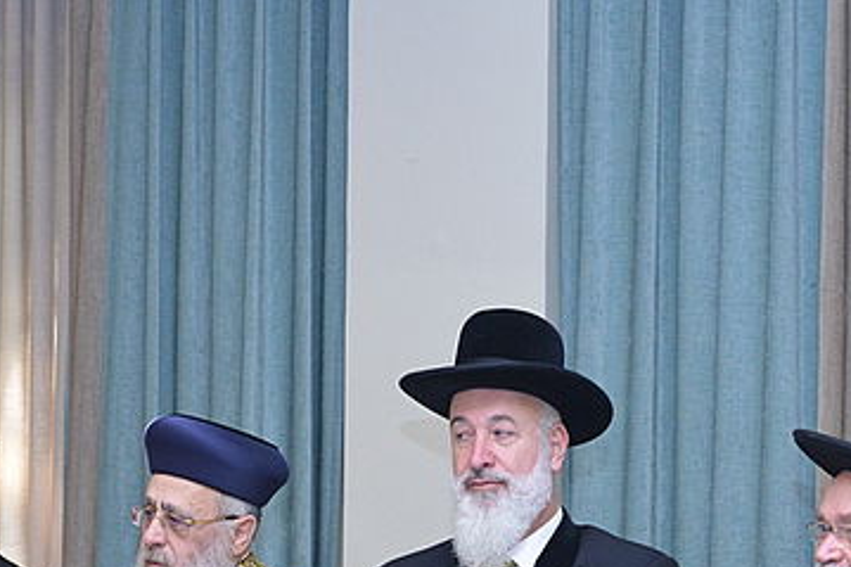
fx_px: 2528
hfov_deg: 19.1
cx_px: 420
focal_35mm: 107
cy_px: 606
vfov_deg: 12.6
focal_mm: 48
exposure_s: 1/125
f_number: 5
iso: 2500
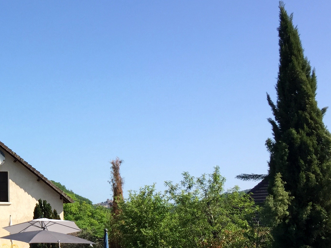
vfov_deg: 21.1
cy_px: 186
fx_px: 660
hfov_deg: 25.6
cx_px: -52
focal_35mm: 69
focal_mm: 4.15
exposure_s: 1/1522
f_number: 2.2
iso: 32
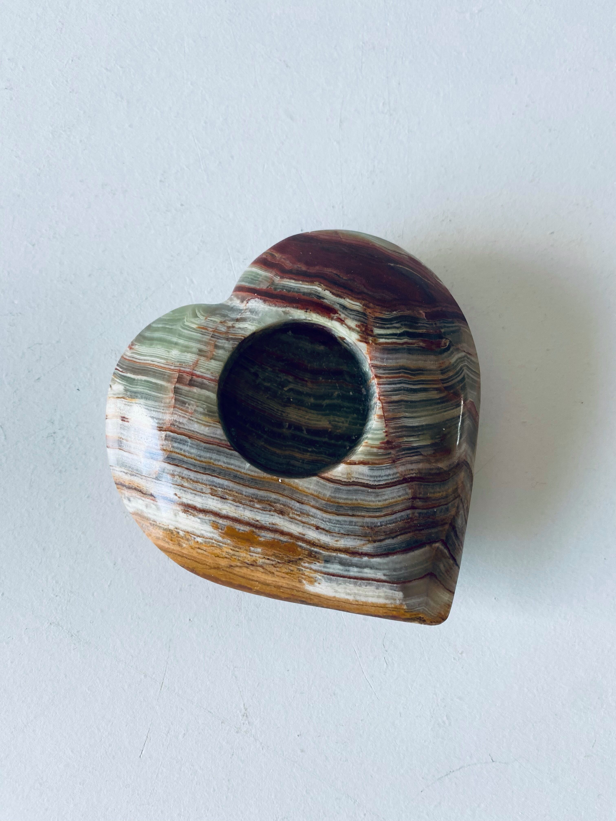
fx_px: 617
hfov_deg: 53.1
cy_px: 410
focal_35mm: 26
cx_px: 308
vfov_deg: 67.3
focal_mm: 4.25
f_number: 1.8
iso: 125
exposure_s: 1/121
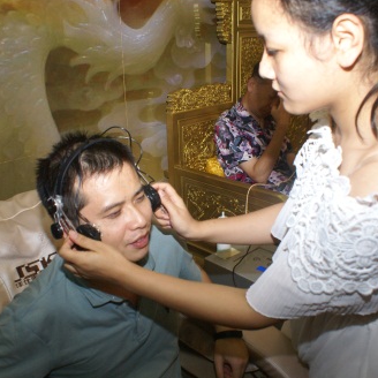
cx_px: 191
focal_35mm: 35
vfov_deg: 47.2
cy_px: 192
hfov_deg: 47.2
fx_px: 432
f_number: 5.6
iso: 800
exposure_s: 1/60
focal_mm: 18
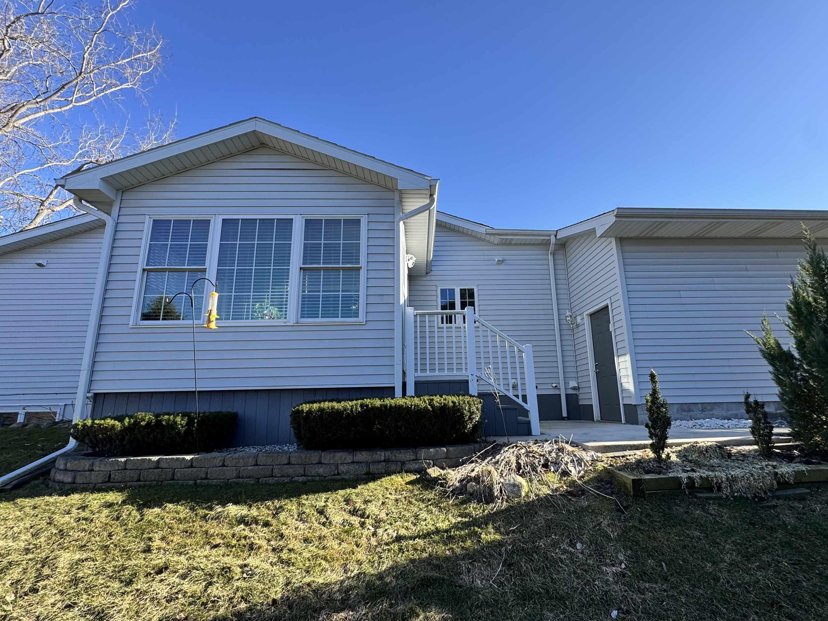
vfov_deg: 78.1
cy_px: 326
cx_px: 436
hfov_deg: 94.4
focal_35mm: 16
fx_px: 383
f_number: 2.2
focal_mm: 2.22
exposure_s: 1/508
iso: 40
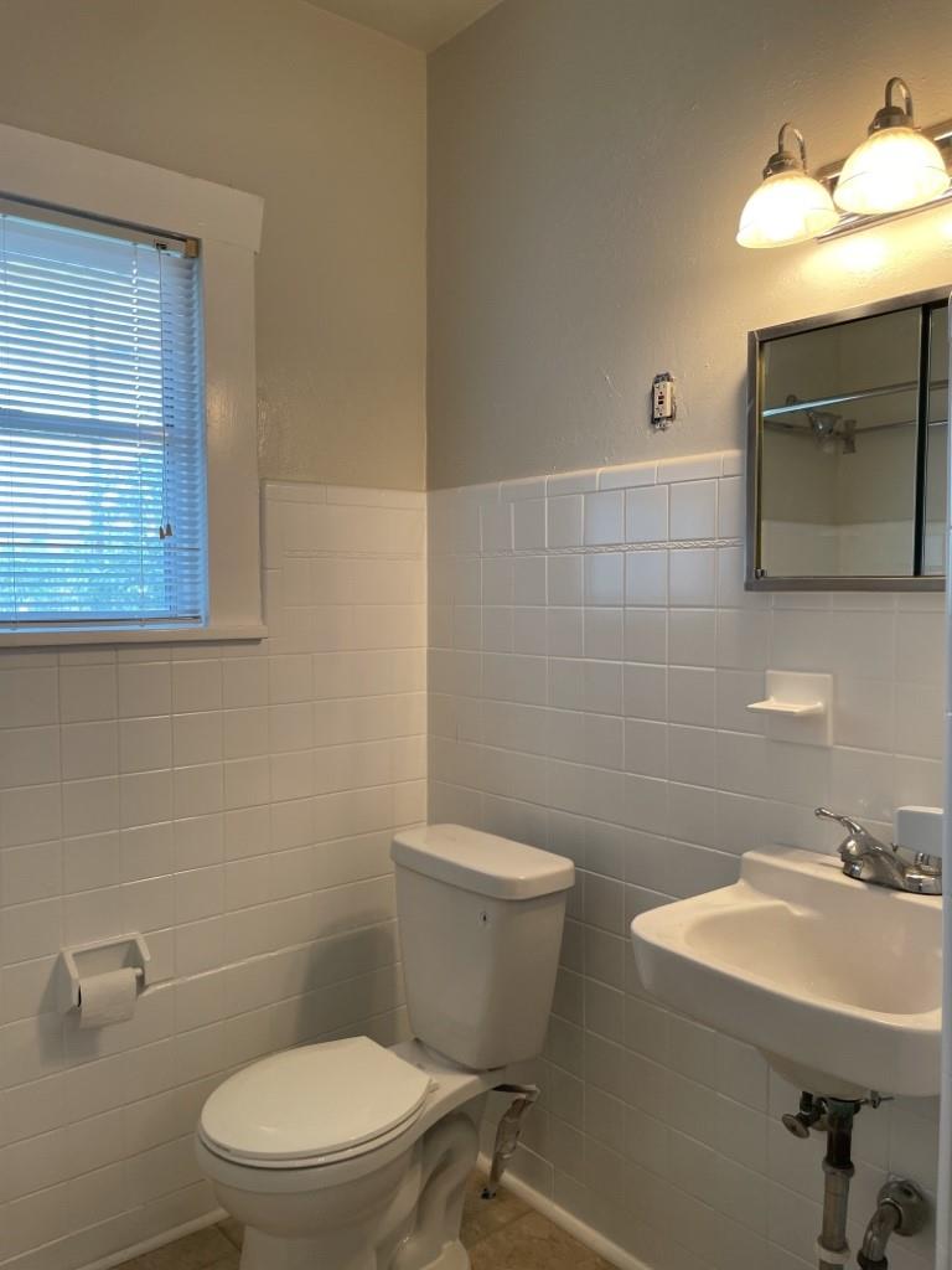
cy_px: 635
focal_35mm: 26
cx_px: 476
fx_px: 953
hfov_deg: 53.1
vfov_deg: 67.3
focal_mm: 4.2
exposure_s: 1/121
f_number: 1.6
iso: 100
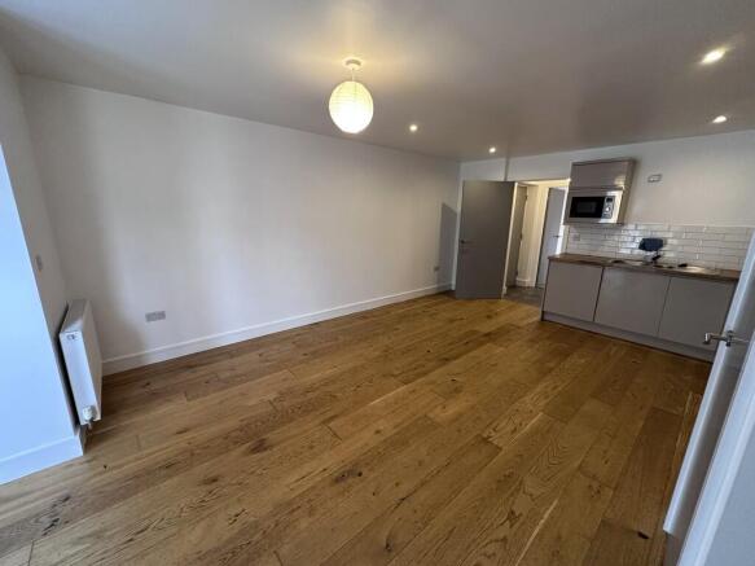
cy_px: 283
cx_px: 378
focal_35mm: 14
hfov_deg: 102.1
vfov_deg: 85.7
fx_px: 305
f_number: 2.2
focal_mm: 2.22
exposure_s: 1/50
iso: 160
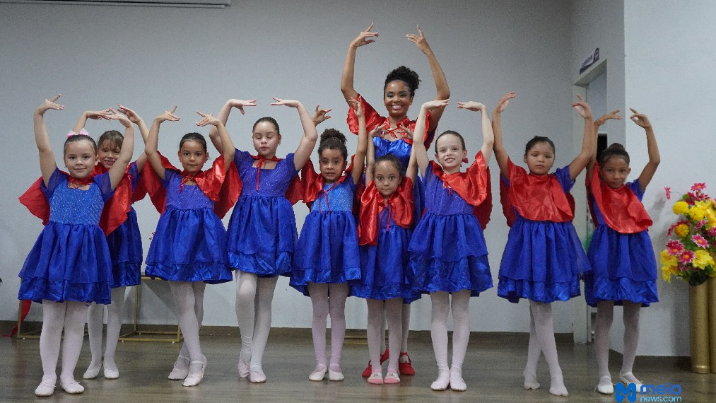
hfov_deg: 54.6
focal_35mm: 37
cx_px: 358
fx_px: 694
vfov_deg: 32.4
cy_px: 185
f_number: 4.5
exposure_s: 1/160
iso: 3200
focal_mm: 23
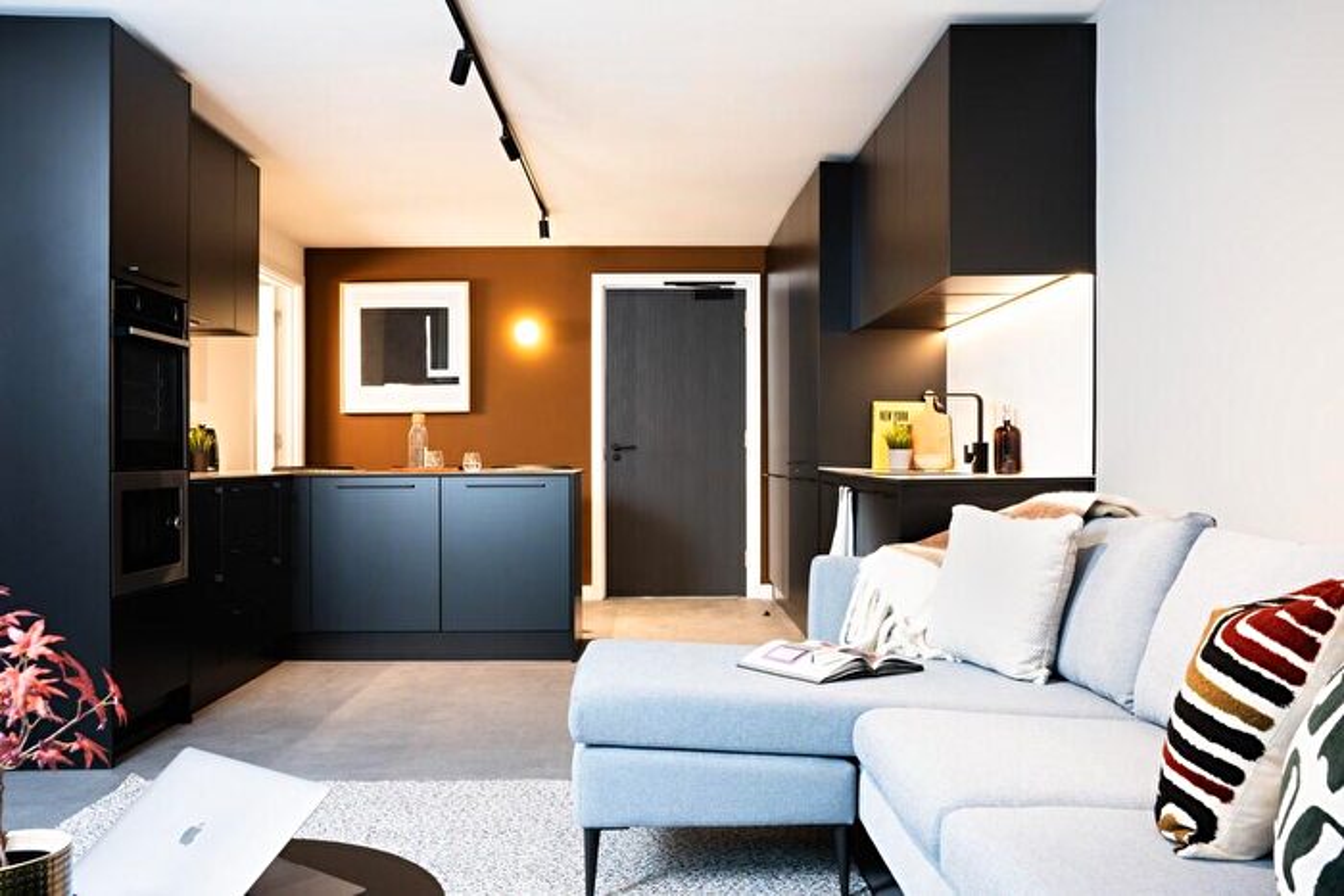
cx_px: 672
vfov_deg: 42.0
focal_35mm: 31
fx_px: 1169
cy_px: 448
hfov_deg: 59.8
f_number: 8
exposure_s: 1/5
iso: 400
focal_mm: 31.3
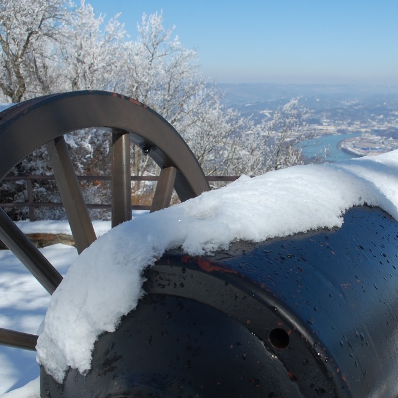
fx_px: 650
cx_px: 253
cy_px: 199
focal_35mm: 50
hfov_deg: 33.8
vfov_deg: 34.0
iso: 200
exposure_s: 1/400
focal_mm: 26
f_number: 10
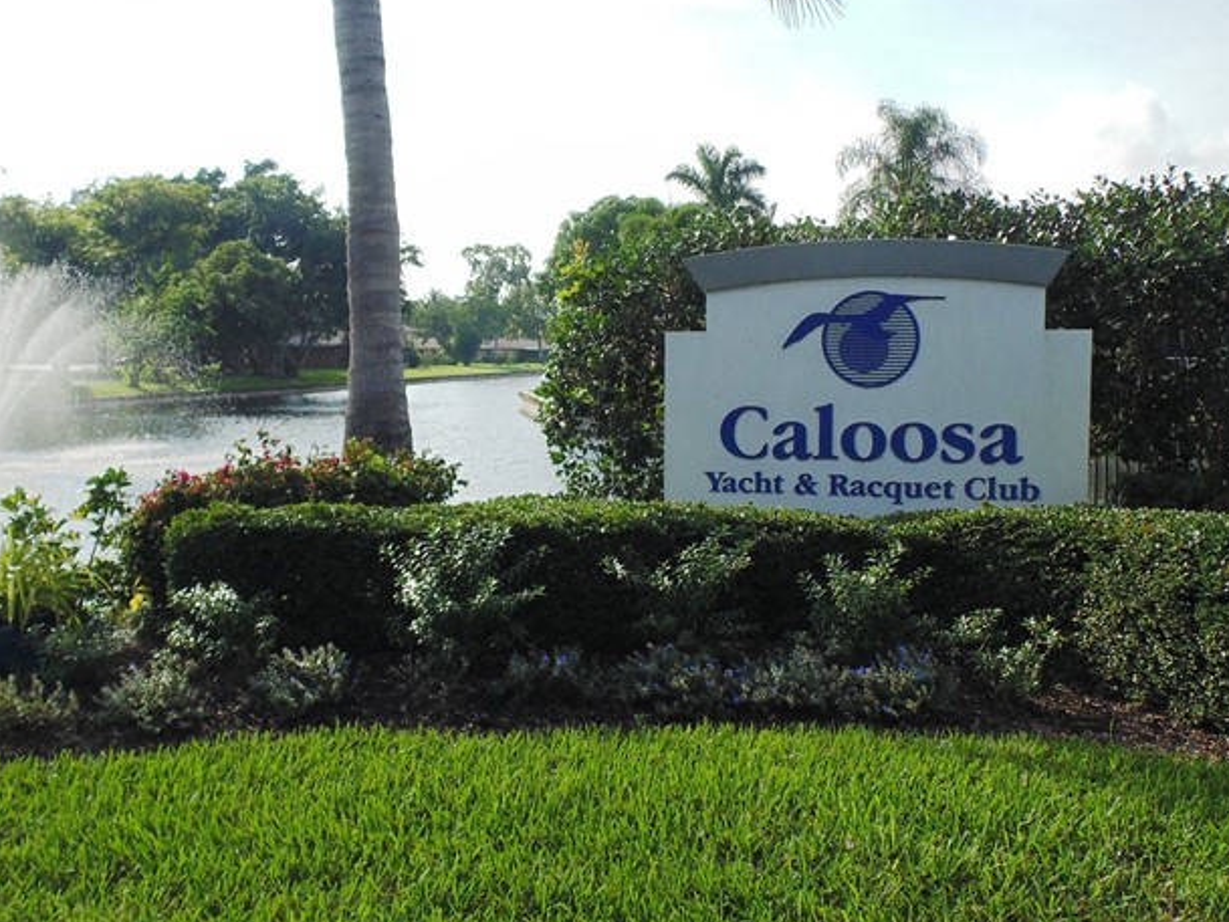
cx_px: 577
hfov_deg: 50.1
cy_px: 456
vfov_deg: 38.7
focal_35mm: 37
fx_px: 1314
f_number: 9.7
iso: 80
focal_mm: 4
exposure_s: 1/100
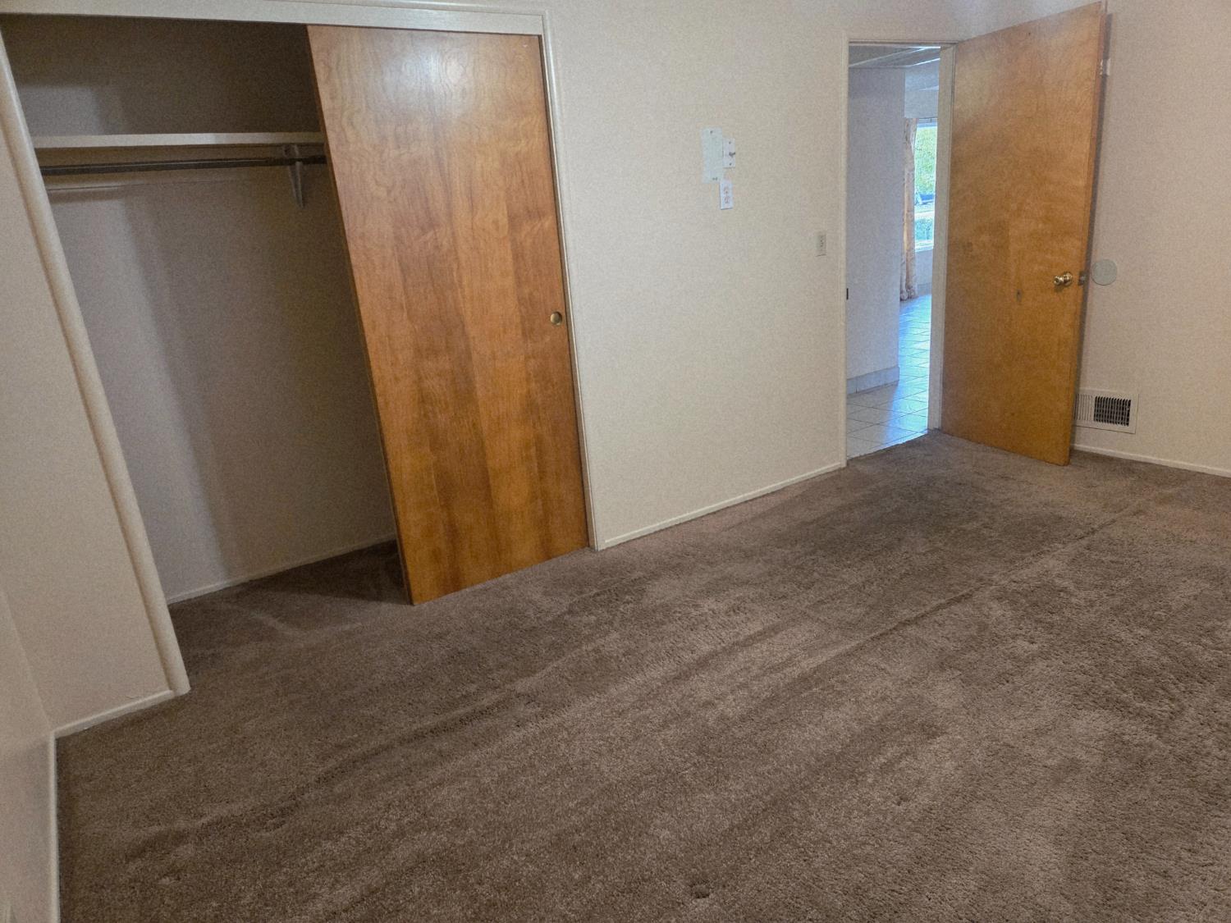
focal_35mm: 23
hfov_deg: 73.9
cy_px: 462
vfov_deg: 58.9
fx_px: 818
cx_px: 616
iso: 640
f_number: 1.8
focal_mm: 5.4
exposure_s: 1/120
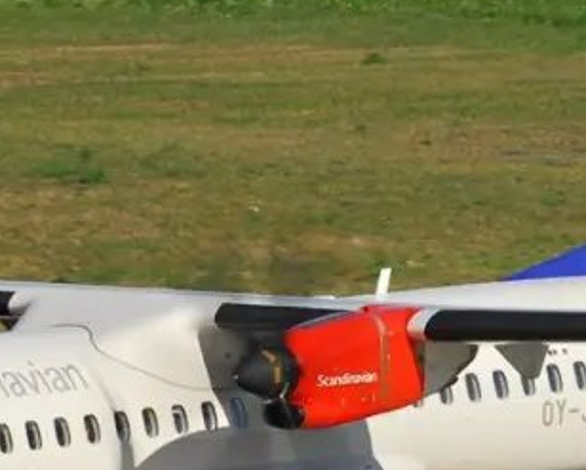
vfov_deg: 1.7
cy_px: 378
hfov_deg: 2.1
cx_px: 238
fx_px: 15824
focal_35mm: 912
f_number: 18
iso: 200
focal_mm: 195
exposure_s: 1/125
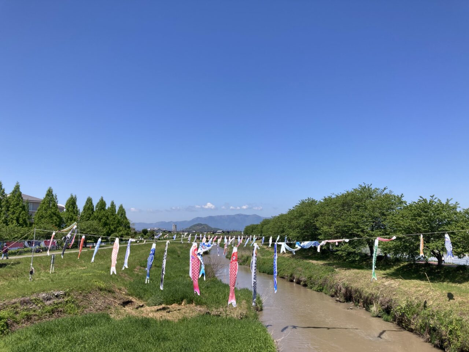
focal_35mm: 28
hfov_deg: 63.4
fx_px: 379
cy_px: 176
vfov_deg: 49.7
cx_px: 234
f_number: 1.8
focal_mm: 3.99
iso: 20
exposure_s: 1/1517
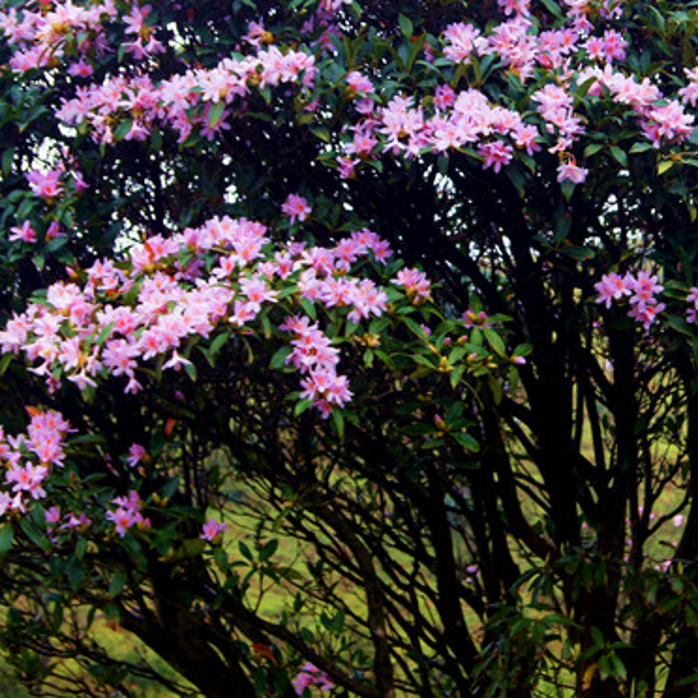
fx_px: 3513
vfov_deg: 11.3
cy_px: 182
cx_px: 565
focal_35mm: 154
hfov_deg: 11.3
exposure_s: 1/160
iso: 100
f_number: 5.6
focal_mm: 50
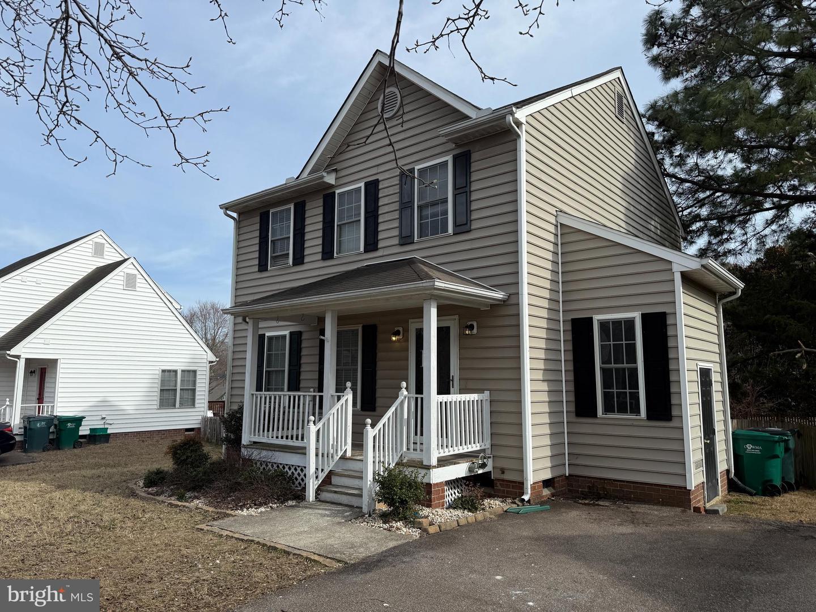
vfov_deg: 56.8
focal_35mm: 24
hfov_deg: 71.6
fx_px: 566
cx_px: 408
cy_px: 306
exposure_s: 1/5319
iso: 80
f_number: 1.78
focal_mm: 6.76
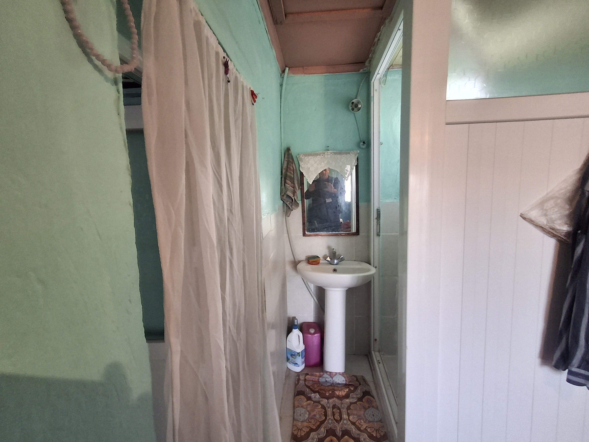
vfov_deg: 78.1
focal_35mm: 16
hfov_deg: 94.5
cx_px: 294
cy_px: 221
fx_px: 272
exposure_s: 1/33
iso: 200
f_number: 2.2
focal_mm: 1.64
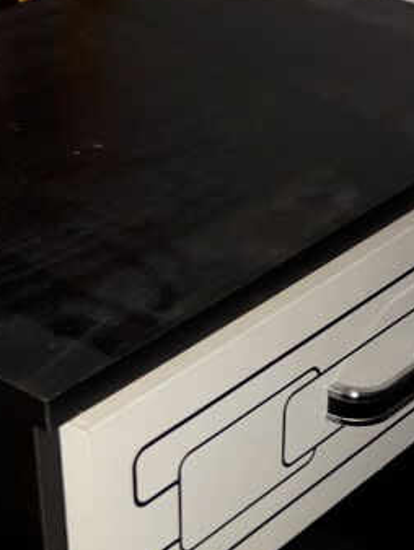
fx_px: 844
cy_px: 457
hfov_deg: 27.5
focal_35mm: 53
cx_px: 249
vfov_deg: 34.8
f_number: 1.9
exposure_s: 1/33
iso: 100
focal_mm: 3.7
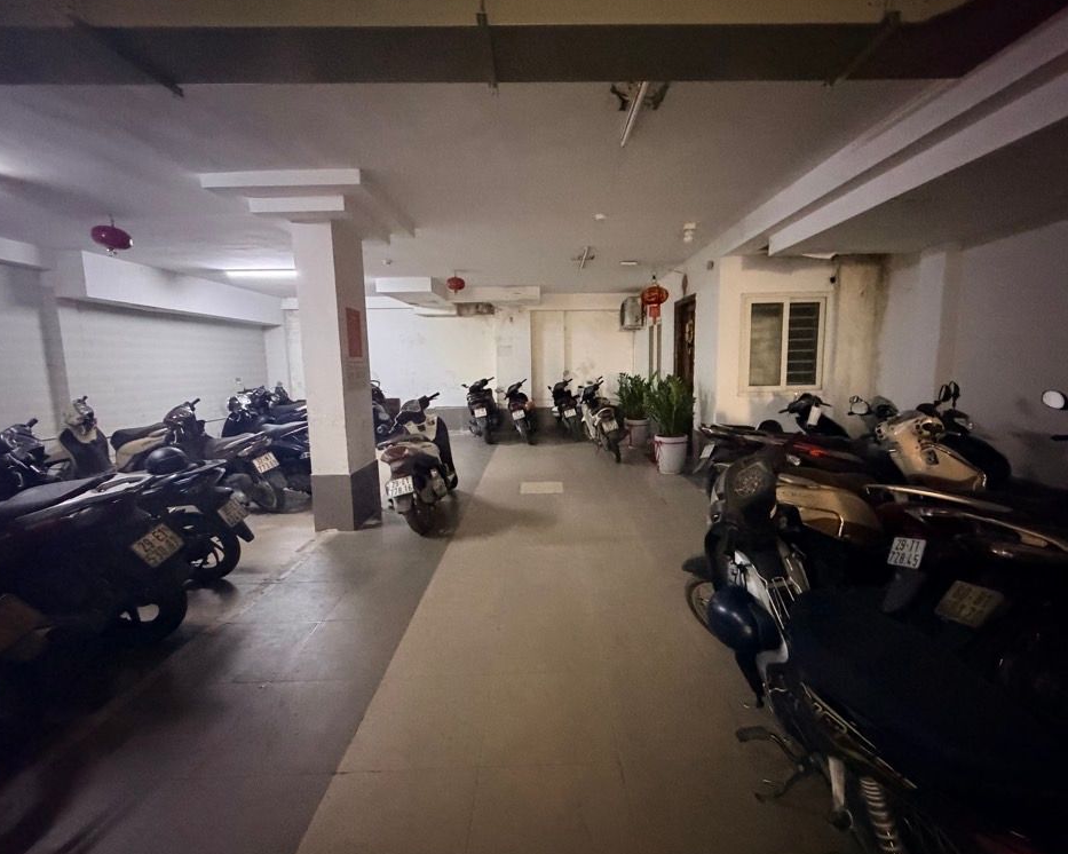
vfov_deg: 84.0
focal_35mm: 15
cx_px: 555
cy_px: 422
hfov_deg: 96.8
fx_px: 474
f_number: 2.2
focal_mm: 2.22
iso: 1600
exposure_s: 1/30
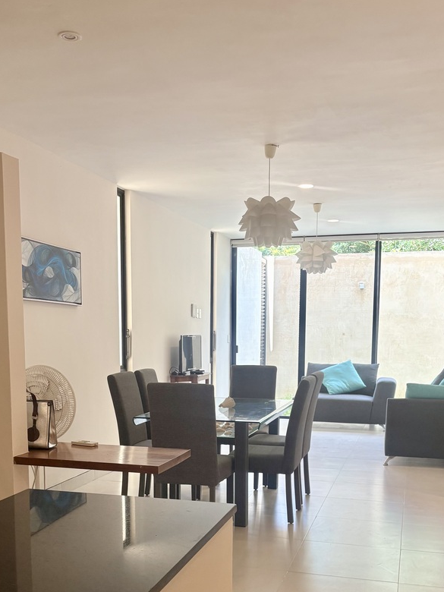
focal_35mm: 40
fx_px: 684
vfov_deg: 45.7
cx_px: 206
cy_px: 416
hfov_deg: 35.9
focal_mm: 5.96
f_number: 1.6
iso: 100
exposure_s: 1/121
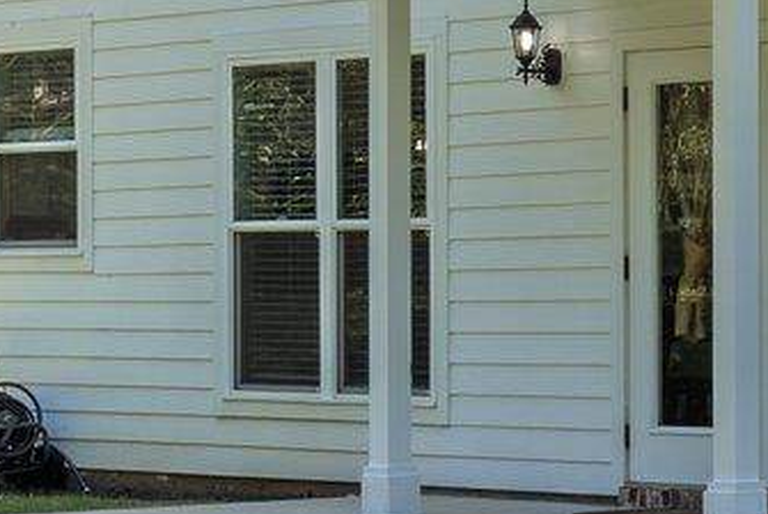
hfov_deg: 11.2
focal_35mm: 171
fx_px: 3651
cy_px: 242
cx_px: 1380
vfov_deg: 8.0
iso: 100
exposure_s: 1/13
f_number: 9
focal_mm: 28
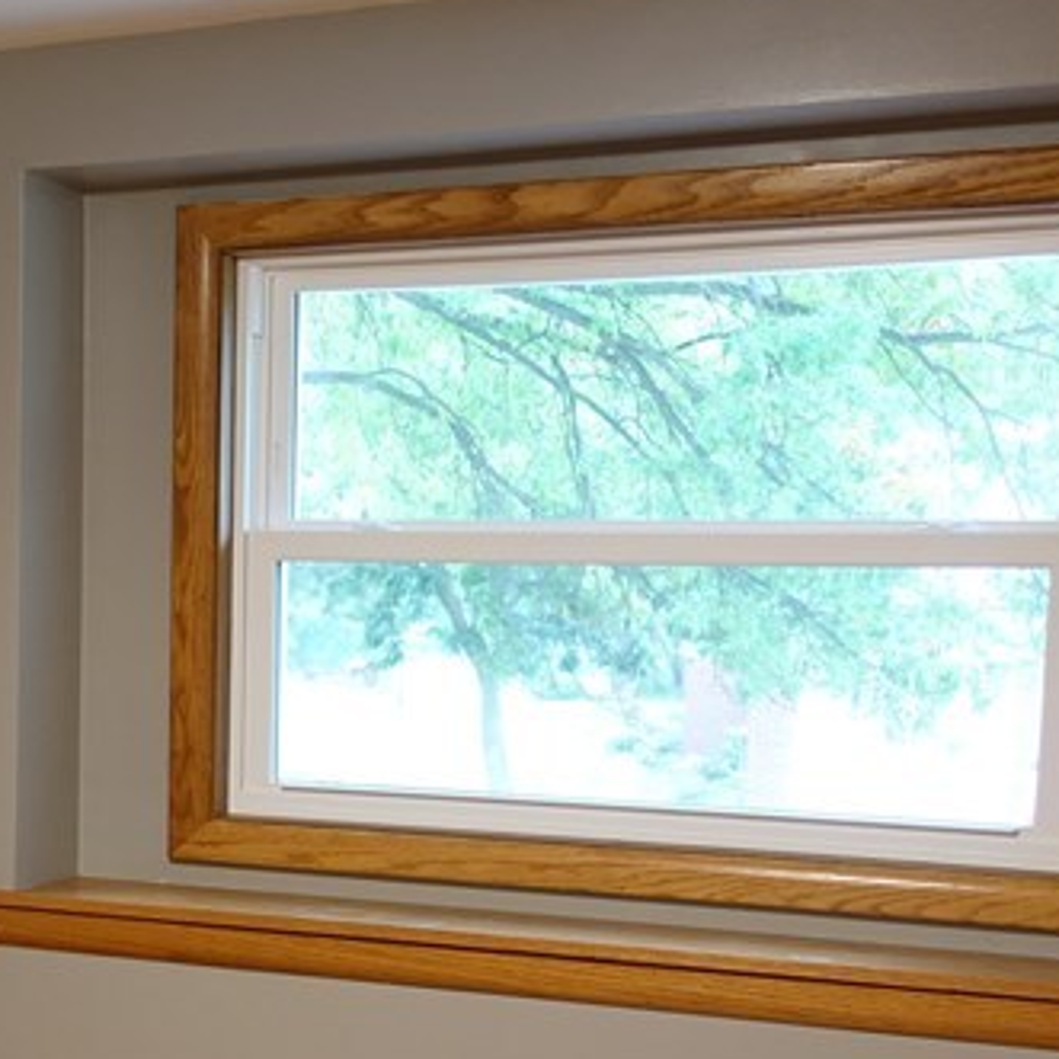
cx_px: -74
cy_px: 854
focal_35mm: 67
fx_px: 2319
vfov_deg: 25.3
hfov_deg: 24.2
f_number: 1.8
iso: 320
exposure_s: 1/30
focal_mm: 8.8
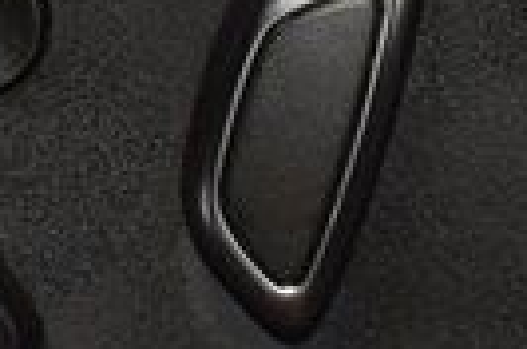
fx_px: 7404
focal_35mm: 507
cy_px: 188
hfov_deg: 4.1
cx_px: 285
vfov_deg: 2.7
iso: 1400
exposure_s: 1/60
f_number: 4.5
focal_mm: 70
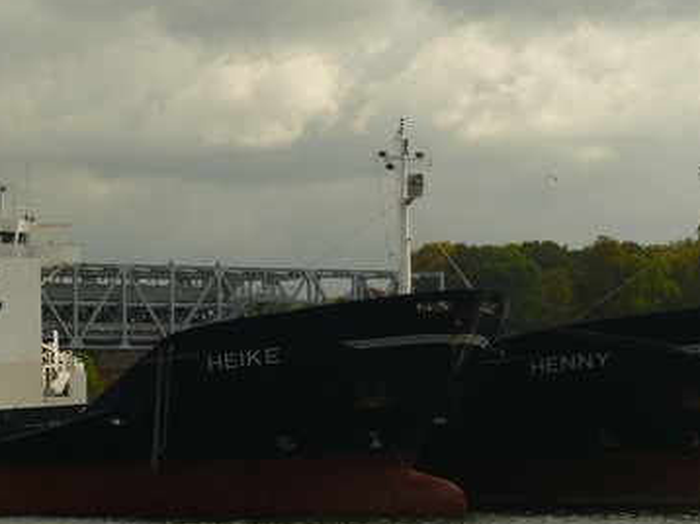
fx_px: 3173
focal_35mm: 157
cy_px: 321
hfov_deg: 12.6
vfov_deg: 9.4
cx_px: 305
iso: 100
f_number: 5.6
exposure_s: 1/250
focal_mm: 15.8
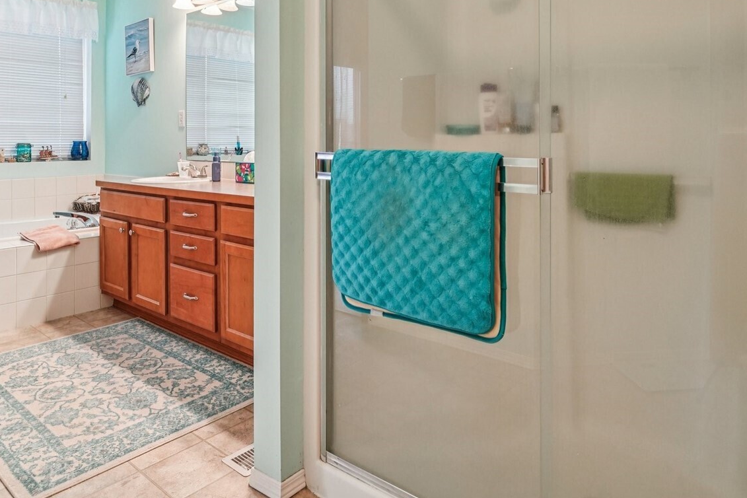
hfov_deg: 73.7
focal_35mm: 24
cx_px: 377
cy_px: 153
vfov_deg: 51.8
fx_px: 498
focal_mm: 16
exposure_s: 1/15
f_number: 8
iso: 1600
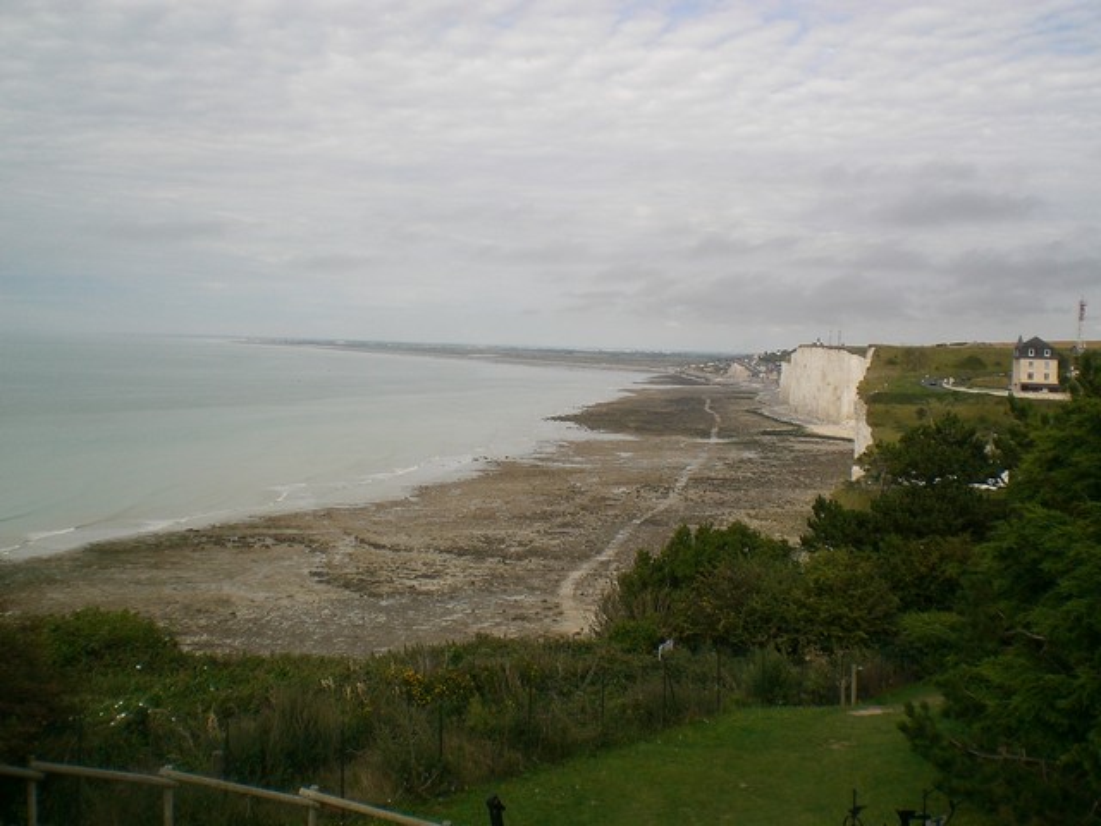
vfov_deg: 37.7
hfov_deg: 49.0
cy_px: 413
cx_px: 550
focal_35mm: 38
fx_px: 1209
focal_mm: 6.3
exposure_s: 1/400
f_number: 4.4
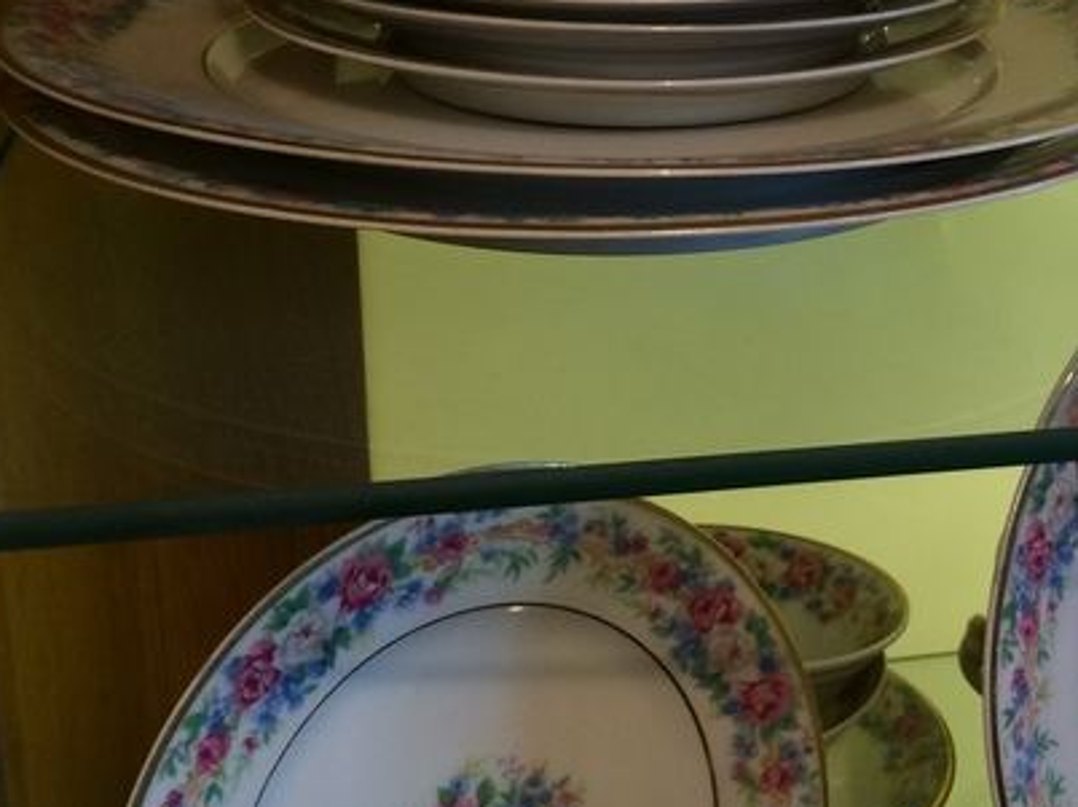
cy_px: 248
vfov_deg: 22.4
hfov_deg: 28.5
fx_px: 2023
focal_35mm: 65
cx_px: 1000
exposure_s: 1/30
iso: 50
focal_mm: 4.15
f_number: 2.2
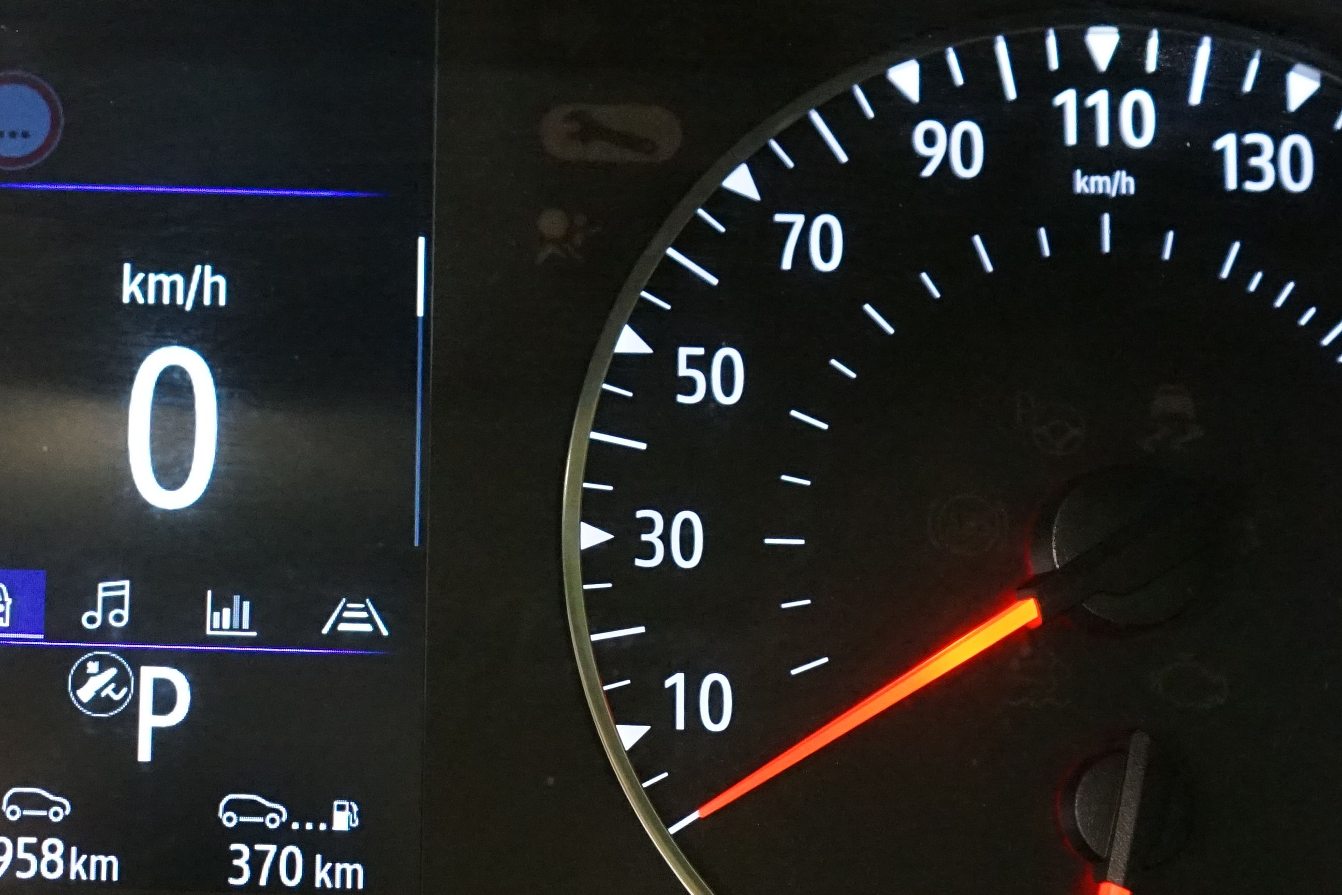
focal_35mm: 81
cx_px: 145
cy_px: 430
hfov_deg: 24.4
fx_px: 3019
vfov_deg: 16.9
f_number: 4
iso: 6400
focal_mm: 35
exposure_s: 1/25
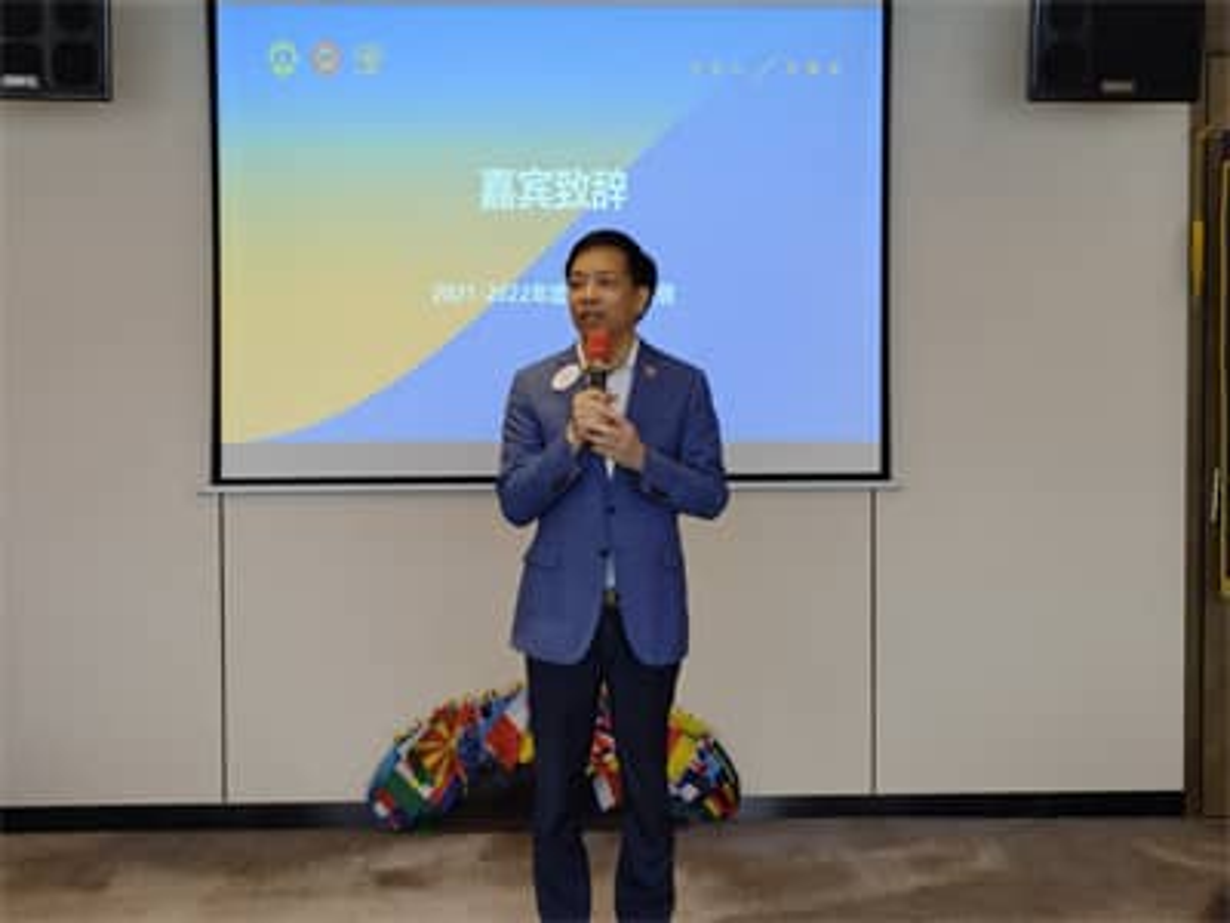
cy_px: 462
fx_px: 2239
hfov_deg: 30.7
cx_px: 615
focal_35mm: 63
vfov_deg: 23.3
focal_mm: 6.67
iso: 64
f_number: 1.9
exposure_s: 1/98.3
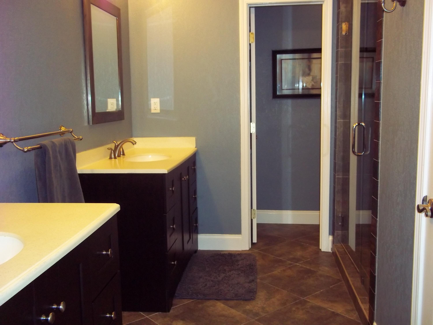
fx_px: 450
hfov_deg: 51.4
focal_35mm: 36
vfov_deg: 39.7
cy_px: 162
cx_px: 216
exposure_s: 1/30
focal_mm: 6.5
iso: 320
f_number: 3.1
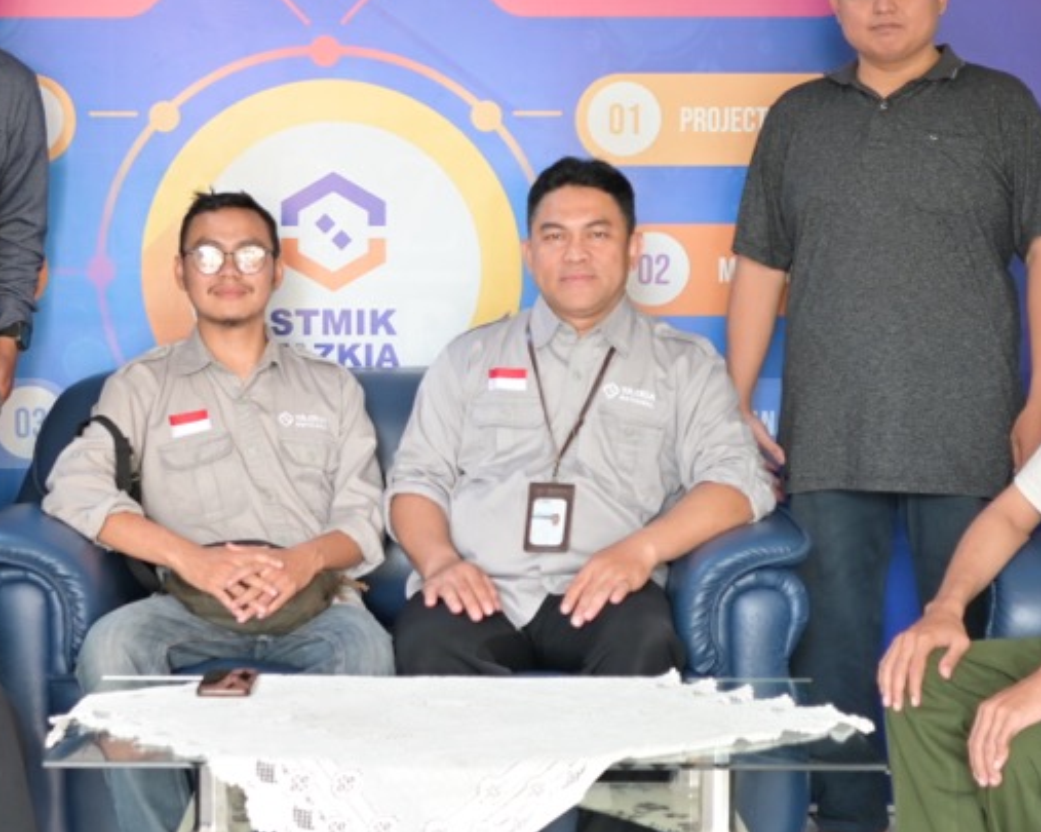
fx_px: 2463
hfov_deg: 23.8
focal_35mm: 80
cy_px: 444
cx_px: 380
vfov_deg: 19.2
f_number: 1.7
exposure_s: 1/60
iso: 500
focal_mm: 24
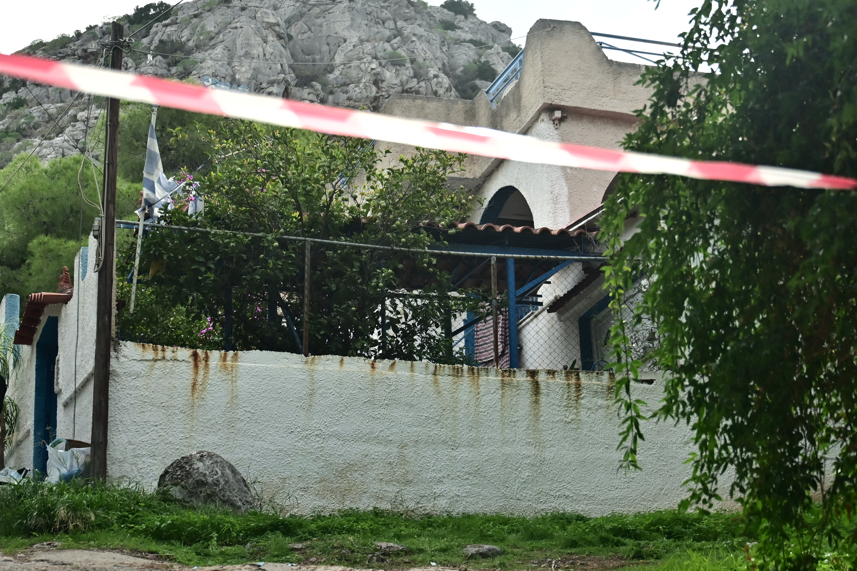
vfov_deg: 22.6
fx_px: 1428
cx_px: 428
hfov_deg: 33.4
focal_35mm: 60
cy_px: 286
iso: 800
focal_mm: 40
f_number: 4
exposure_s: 1/2500
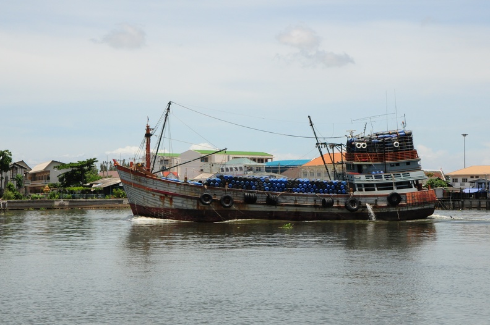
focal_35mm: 90
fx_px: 1223
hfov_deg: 22.6
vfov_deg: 15.2
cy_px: 162
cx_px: 245
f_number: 16
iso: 1000
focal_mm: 60
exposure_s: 1/1000
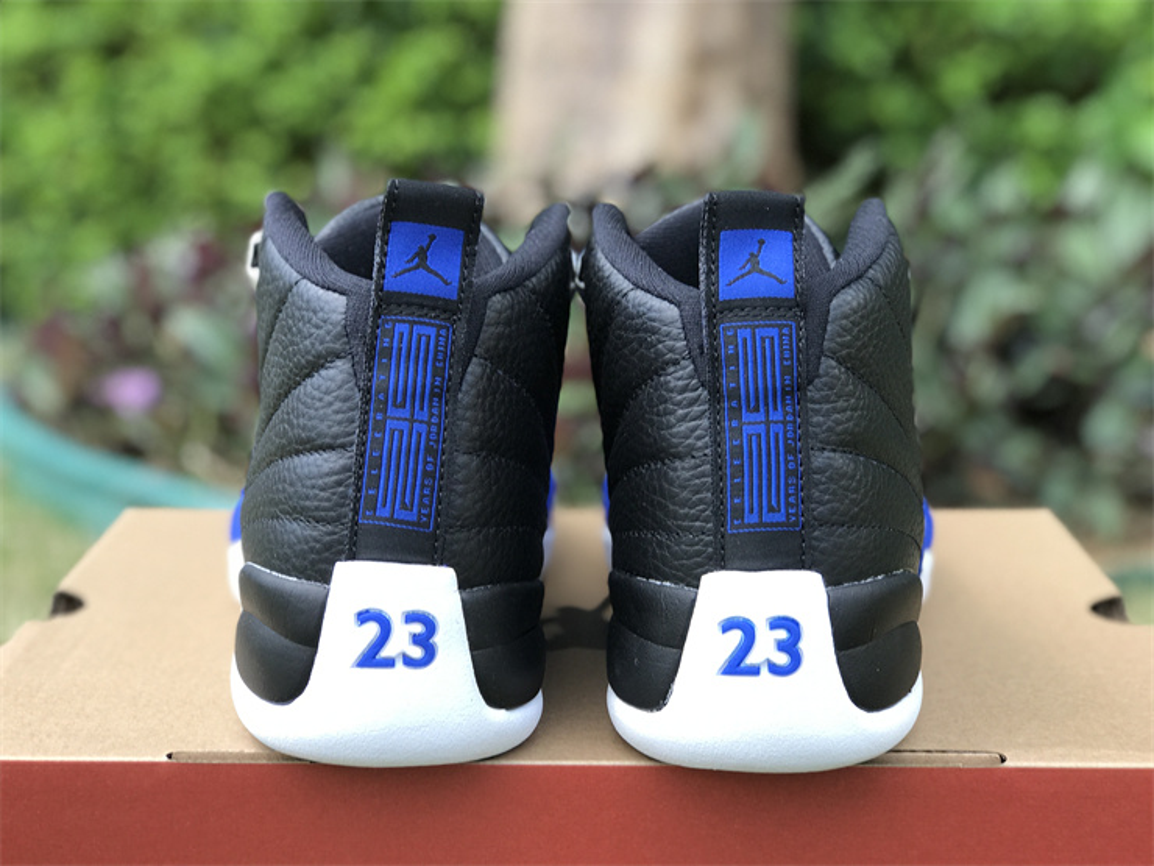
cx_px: 577
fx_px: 1900
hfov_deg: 33.8
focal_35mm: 57
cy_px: 433
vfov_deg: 25.7
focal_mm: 6.6
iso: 32
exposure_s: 1/100
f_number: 2.8
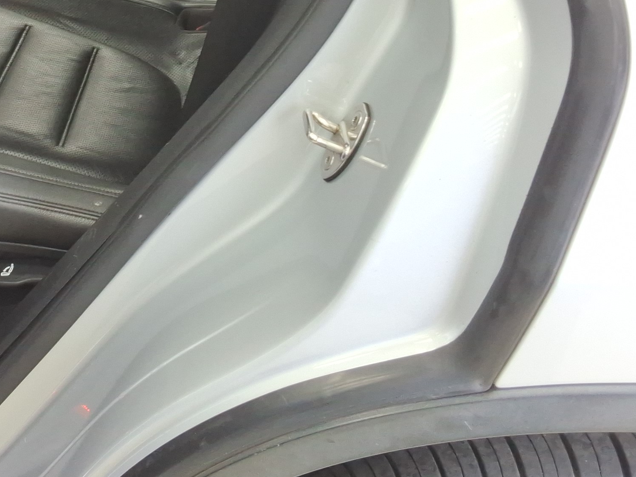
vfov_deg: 23.1
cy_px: 8
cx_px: 68
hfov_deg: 30.3
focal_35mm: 61
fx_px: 1121
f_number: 1.9
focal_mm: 2.91
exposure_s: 1/40
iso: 41
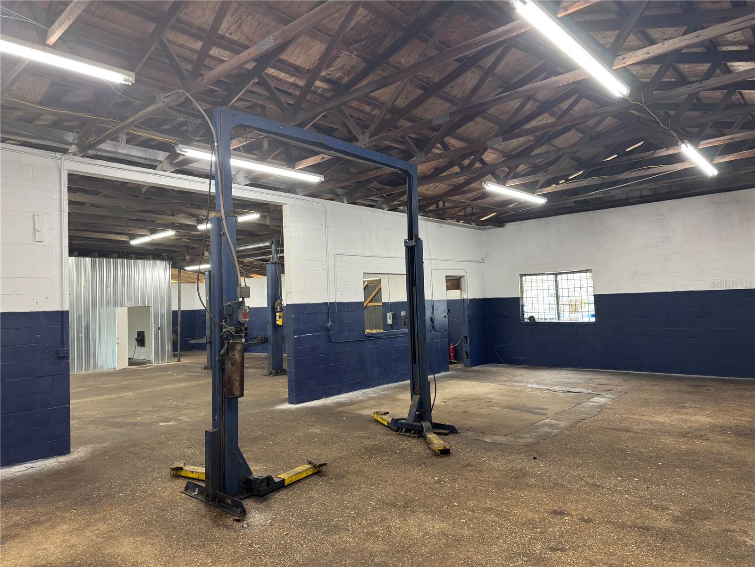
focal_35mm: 24
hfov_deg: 71.6
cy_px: 284
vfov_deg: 56.8
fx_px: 523
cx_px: 378
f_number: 1.78
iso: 160
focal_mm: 6.76
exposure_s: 1/60
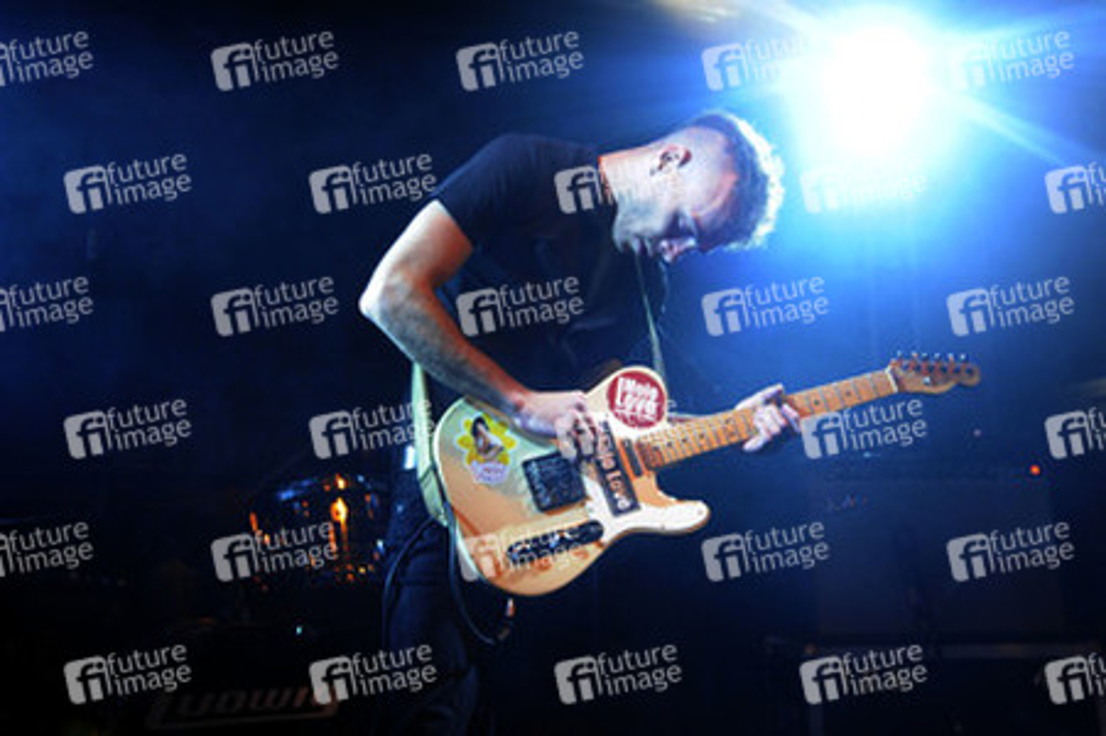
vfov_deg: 28.0
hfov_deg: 41.1
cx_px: 553
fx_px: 1474
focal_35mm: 48
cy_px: 368
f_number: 5
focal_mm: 48
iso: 6400
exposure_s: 1/50
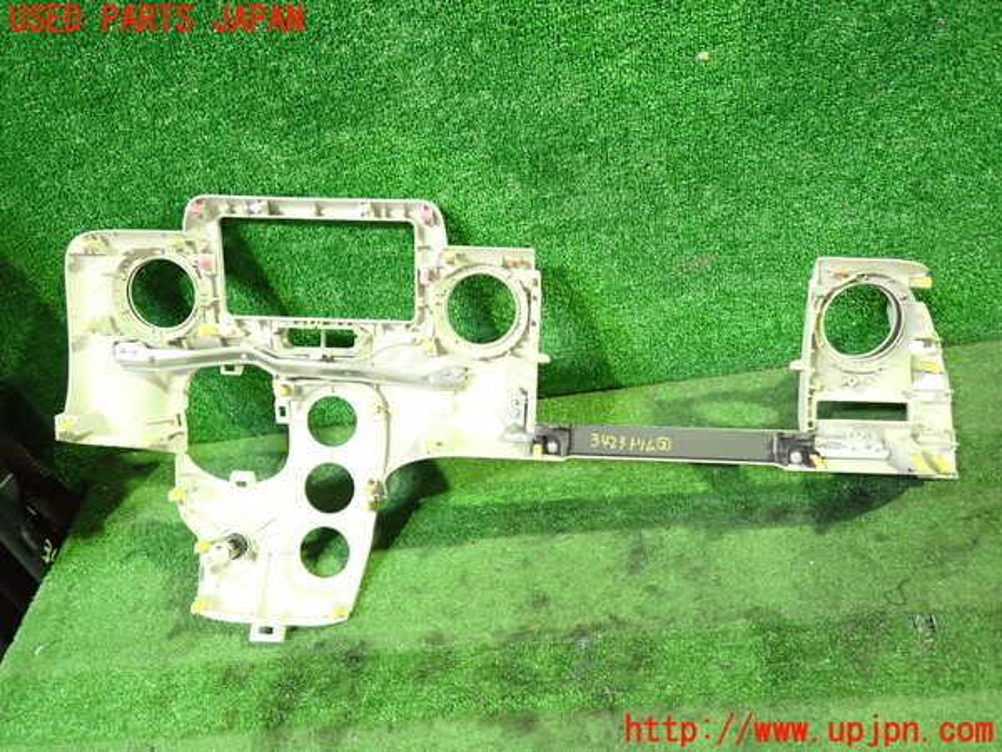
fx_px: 724
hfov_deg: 69.4
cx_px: 501
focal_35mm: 25
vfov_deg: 54.9
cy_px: 376
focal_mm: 4.5
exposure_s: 1/30
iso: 800
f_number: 2
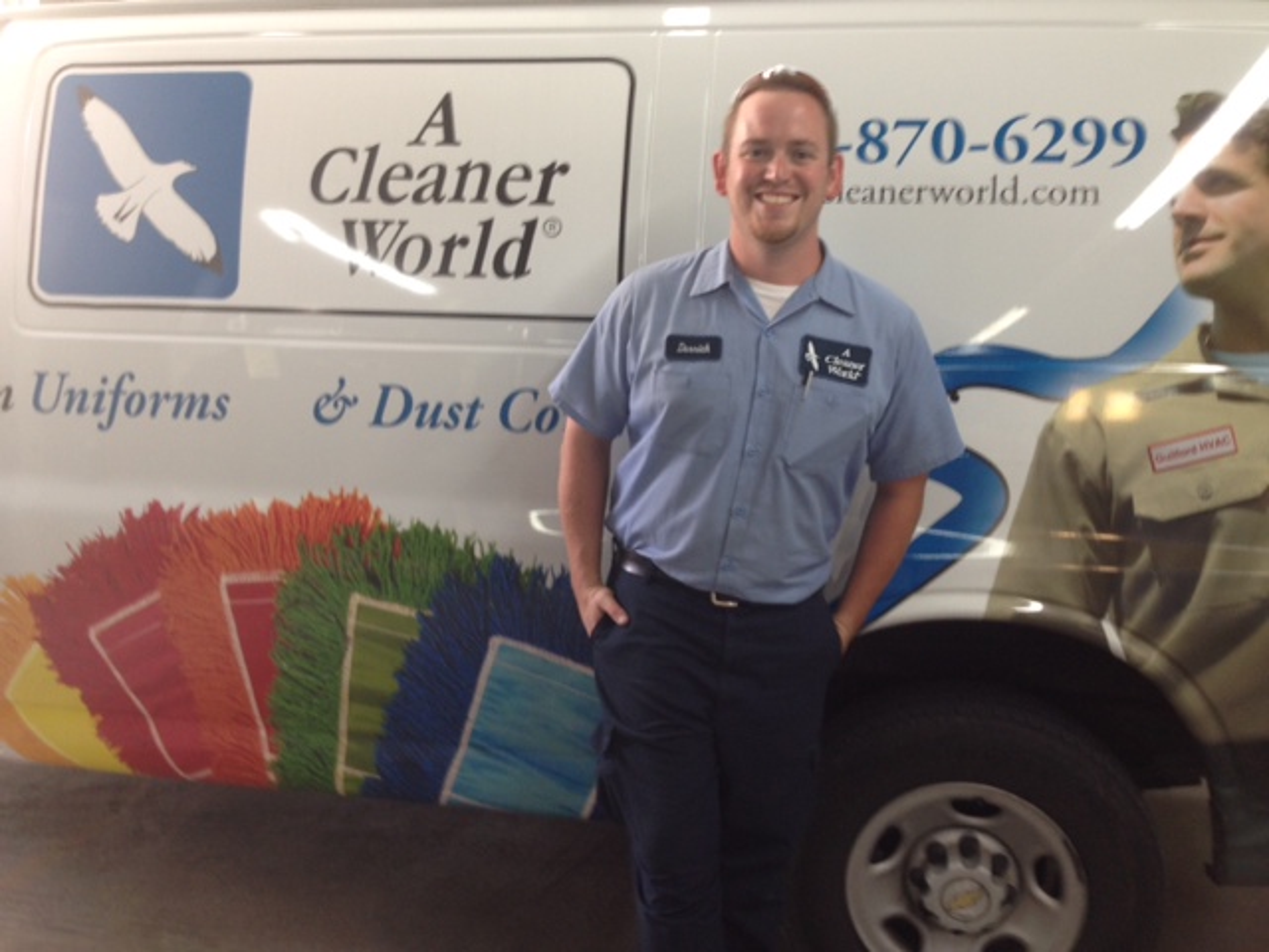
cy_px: 476
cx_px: 634
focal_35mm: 33
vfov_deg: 42.9
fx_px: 1210
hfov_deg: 55.4
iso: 64
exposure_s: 1/20
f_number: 2.4
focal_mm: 4.12
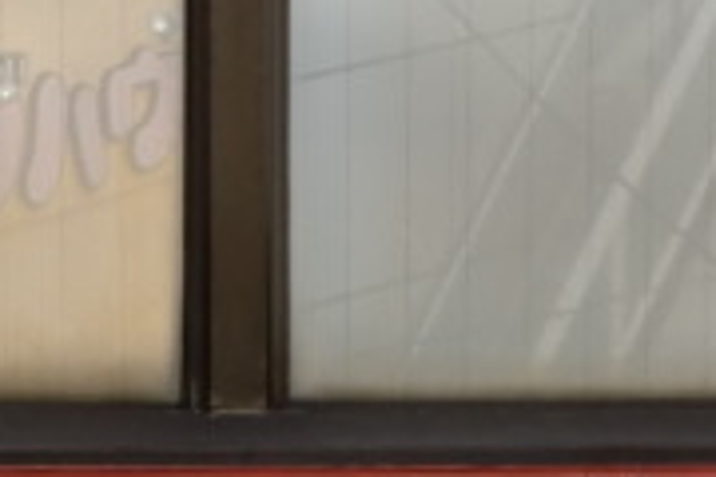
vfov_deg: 4.0
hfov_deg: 6.0
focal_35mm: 344
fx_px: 6841
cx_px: 227
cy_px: 727
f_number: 5.2
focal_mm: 16.5
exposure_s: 1/100
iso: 80
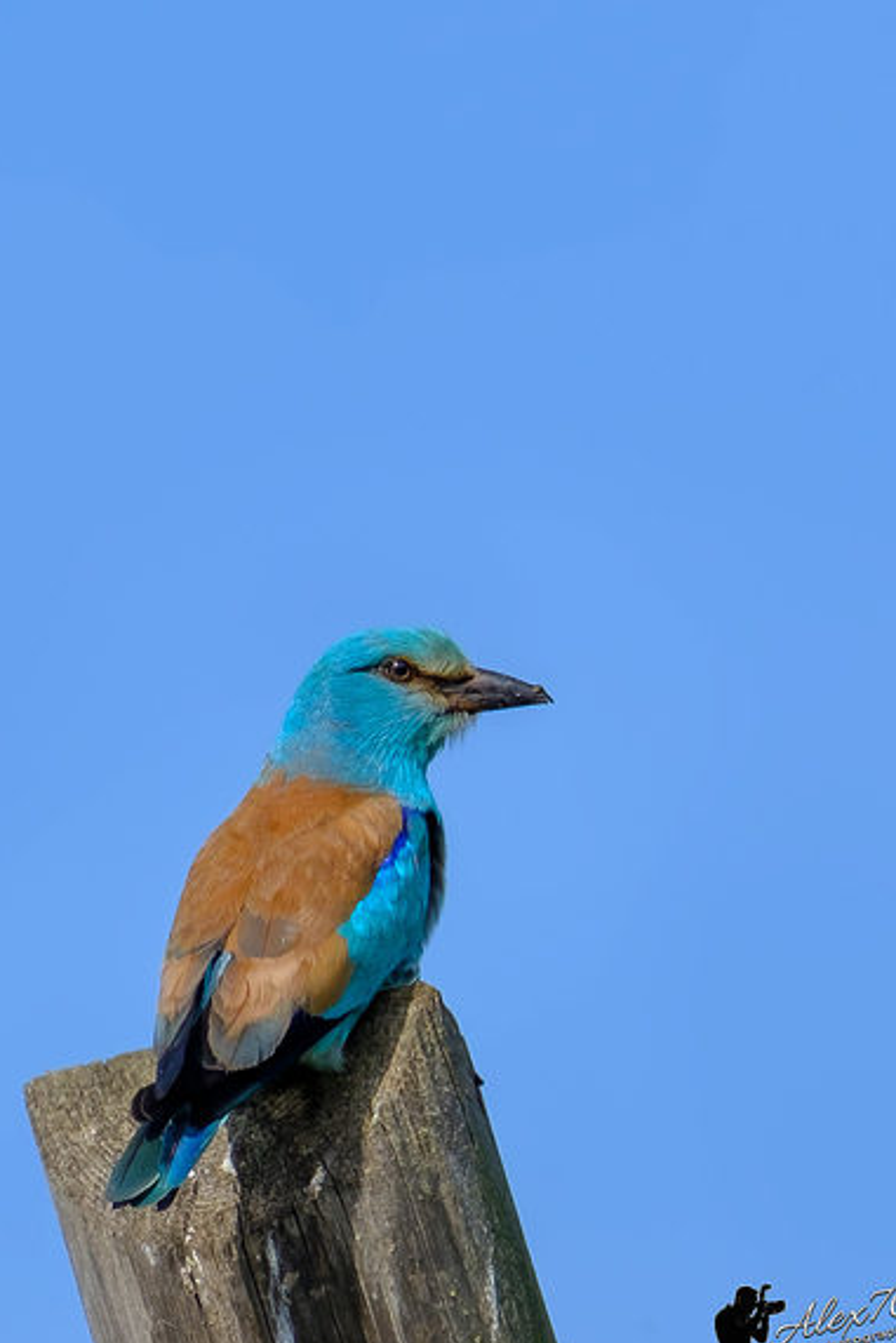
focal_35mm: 630
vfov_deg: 3.3
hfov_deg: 2.2
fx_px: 23504
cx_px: 444
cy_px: 666
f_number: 6.4
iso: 200
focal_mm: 400
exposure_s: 1/1250
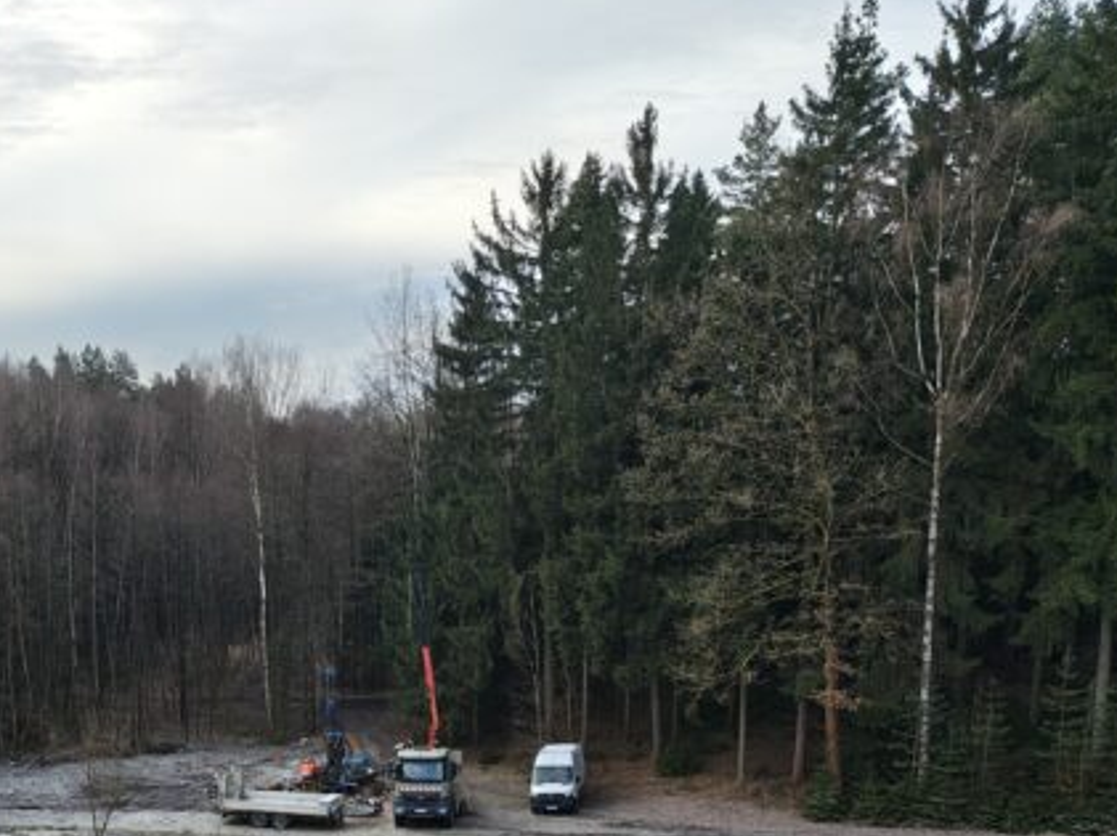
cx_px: 223
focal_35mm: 42
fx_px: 1354
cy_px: 730
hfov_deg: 42.8
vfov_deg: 32.8
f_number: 1.6
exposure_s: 1/200
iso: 149
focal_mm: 6.57
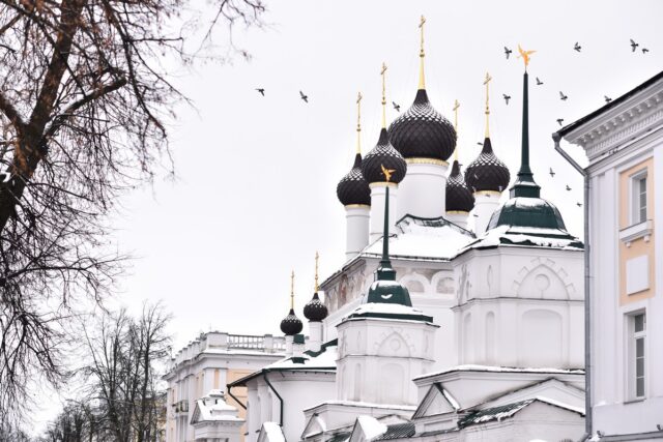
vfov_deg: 16.1
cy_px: 221
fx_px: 1566
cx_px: 332
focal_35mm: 85
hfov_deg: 23.9
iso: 500
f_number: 3.5
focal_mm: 85
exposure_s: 1/400
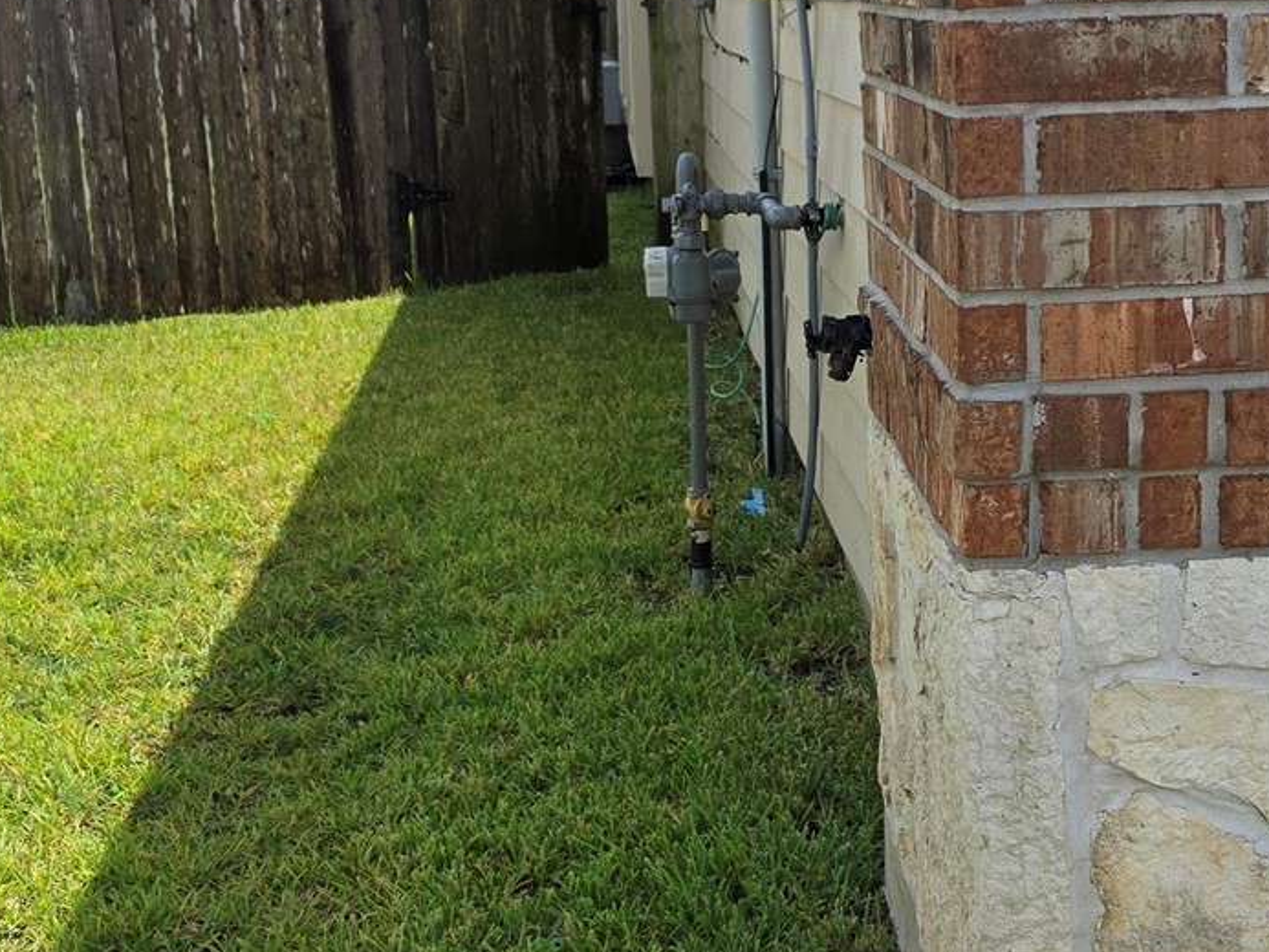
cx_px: 797
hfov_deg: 28.4
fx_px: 2493
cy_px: 500
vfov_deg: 21.6
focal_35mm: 68
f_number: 1.7
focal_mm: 6.3
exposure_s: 1/5447
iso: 80
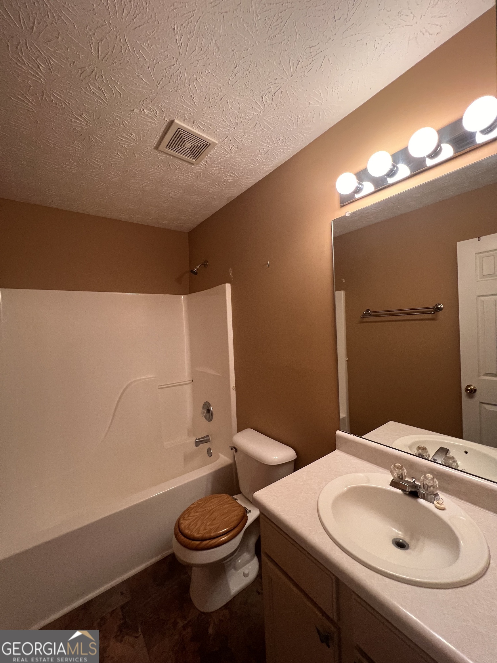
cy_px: 332
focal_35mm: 13
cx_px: 248
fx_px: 249
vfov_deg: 106.2
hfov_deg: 89.9
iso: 250
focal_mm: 1.57
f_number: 1.8
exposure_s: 1/60
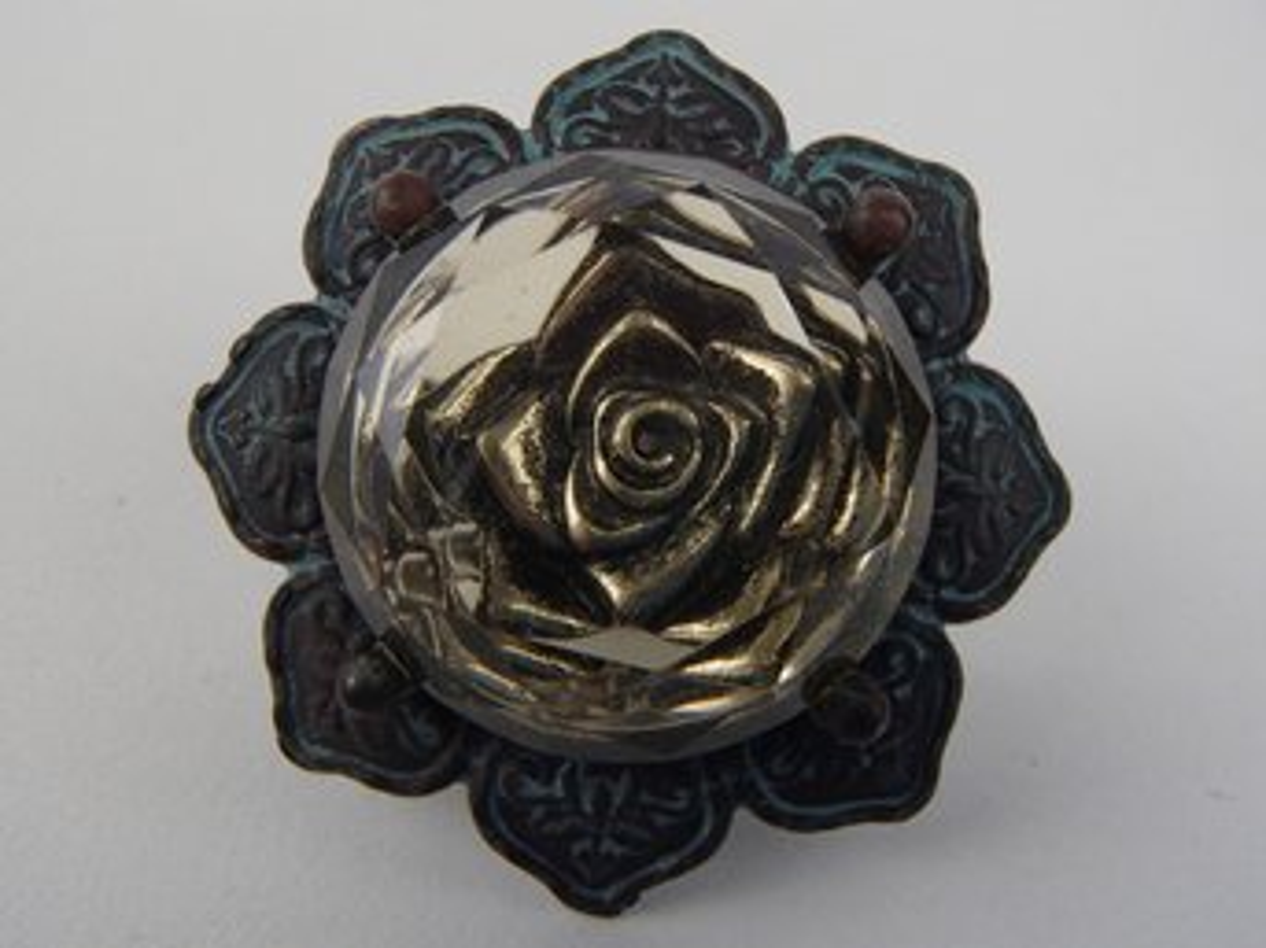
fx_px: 1353
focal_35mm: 37
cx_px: 633
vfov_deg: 38.6
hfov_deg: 50.2
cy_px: 474
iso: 320
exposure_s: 1/160
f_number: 4.7
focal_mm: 6.64
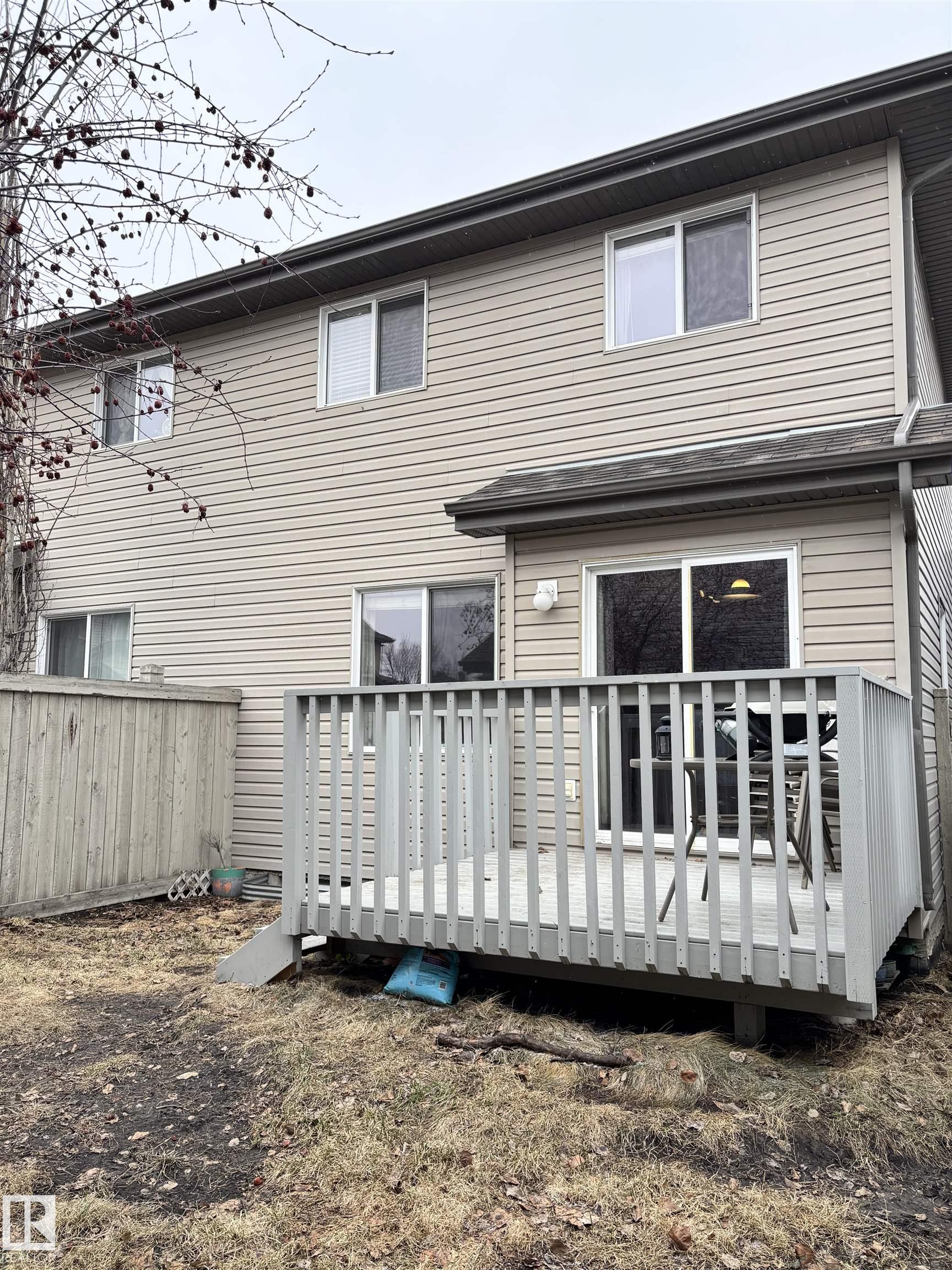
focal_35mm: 26
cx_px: 476
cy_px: 635
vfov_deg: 67.3
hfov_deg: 53.1
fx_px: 953
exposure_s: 1/544
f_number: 1.6
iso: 50
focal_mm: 5.96
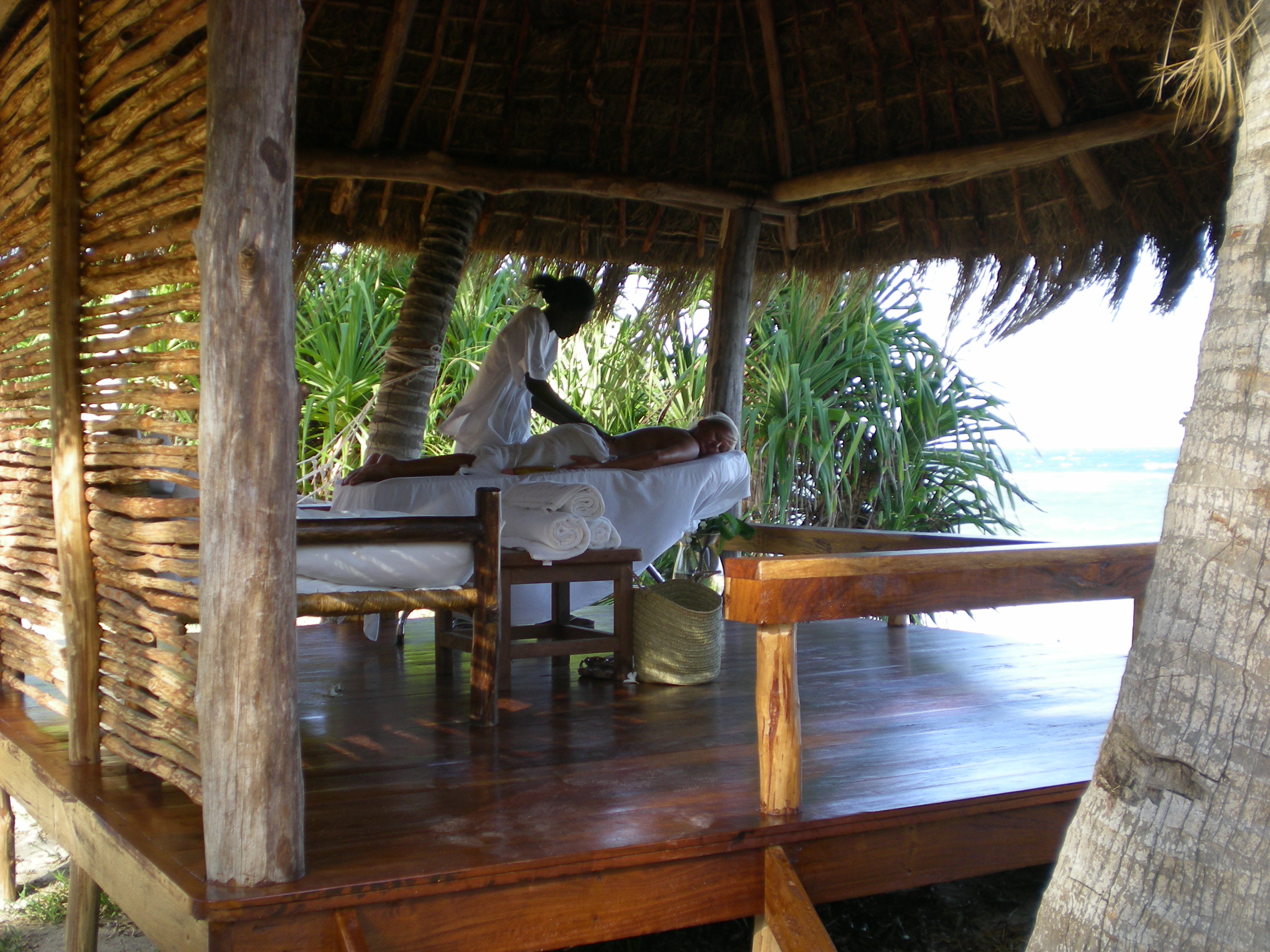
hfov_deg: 42.9
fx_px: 1614
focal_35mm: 44
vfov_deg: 32.9
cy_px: 476
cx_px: 635
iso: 50
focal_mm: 7.4
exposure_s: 1/70.7
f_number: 3.5
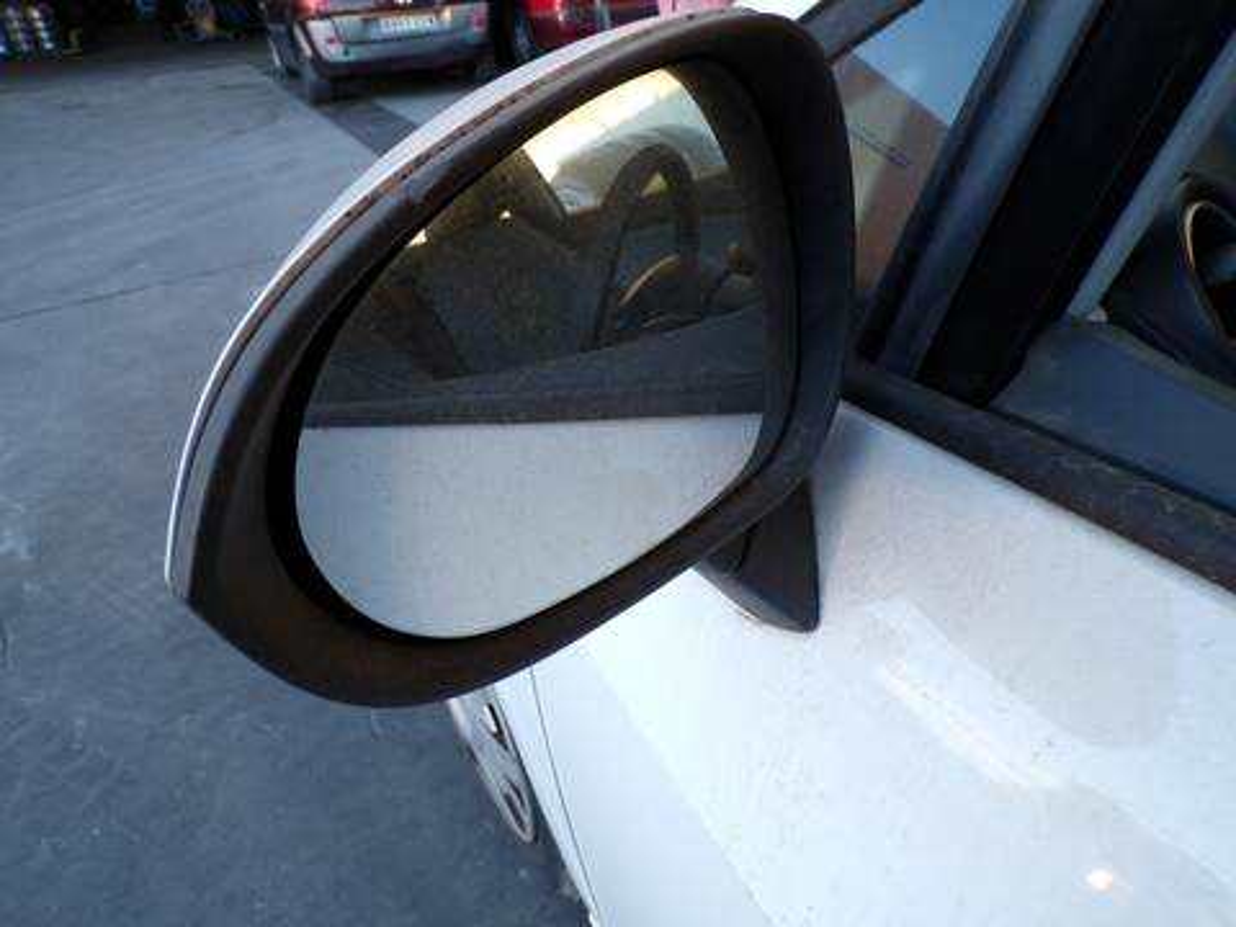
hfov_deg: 71.6
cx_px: 618
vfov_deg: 56.8
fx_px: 857
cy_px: 464
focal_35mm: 24
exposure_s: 1/56
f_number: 3
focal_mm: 4.3
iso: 100
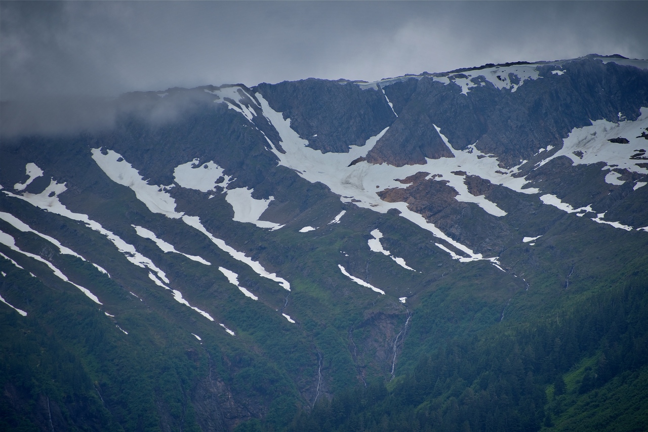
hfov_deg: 6.9
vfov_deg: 4.6
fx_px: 5401
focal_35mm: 300
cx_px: 324
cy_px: 216
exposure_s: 1/640
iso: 220
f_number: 5.6
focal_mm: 300
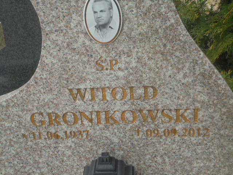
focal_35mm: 49
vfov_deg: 29.7
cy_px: 88
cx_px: 116
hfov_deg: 38.9
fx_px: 330
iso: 100
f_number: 4.8
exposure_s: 1/160
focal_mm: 8.9
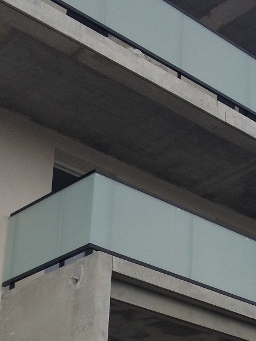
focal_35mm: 98
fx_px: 967
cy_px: 311
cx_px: 272
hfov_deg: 14.8
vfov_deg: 19.6
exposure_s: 1/406
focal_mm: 4.28
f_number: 2.4
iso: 50
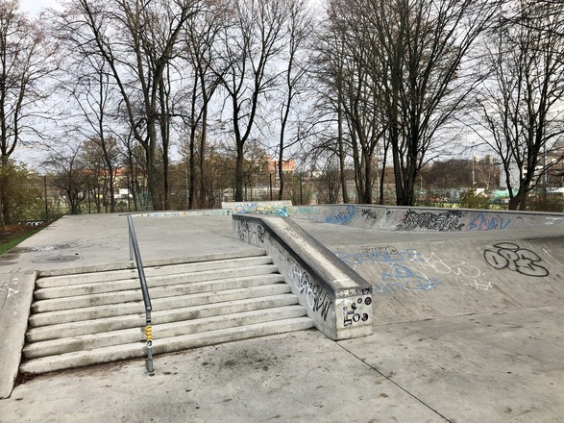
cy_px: 212
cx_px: 282
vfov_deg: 49.7
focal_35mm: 28
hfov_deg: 63.5
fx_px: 456
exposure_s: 1/495
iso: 20
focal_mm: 3.99
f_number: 1.8
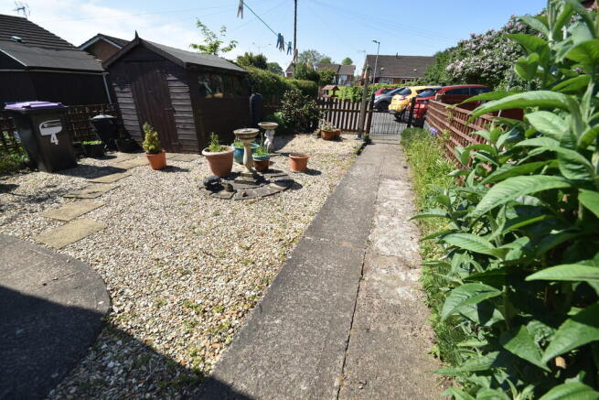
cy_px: 200
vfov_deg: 77.4
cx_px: 300
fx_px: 250
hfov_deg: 100.4
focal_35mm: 15
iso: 140
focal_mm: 10
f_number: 8
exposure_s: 1/250
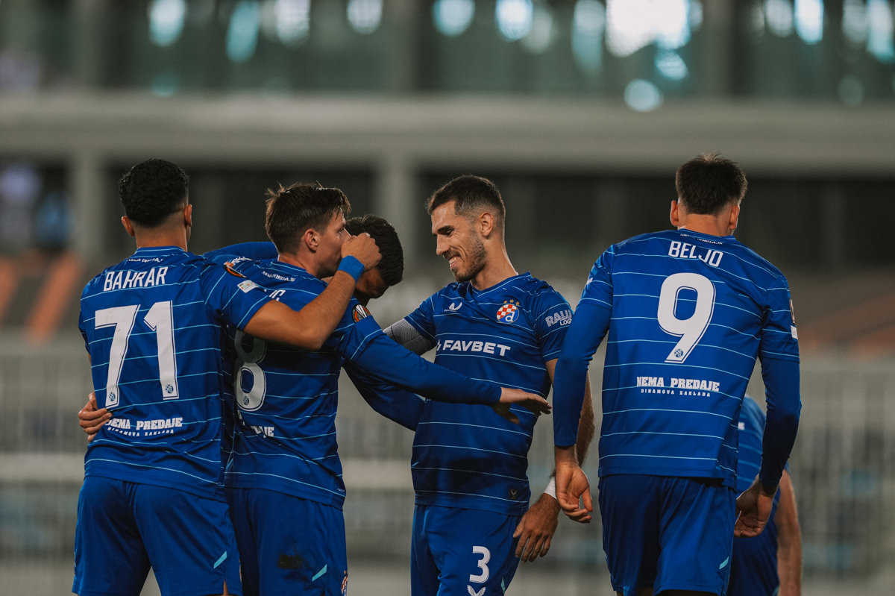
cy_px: 298
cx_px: 448
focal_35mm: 400
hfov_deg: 5.2
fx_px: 9940
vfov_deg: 3.4
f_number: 3.5
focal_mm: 400
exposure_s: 1/1600
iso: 1600
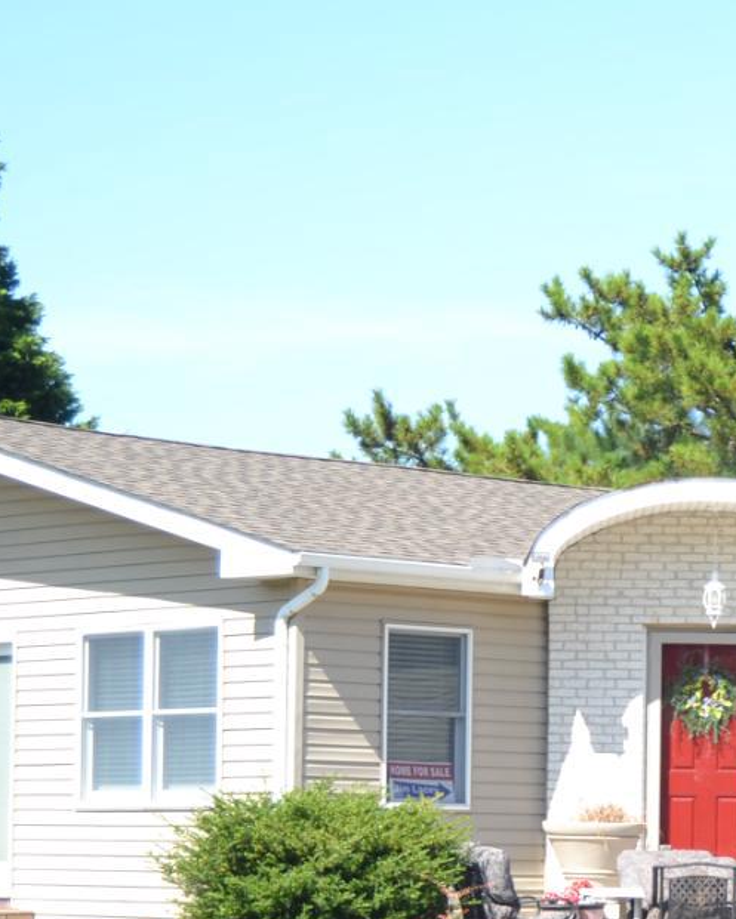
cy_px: 642
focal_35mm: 130
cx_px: 801
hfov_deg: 11.7
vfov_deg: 14.8
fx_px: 3539
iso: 100
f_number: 9
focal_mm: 28
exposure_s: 1/320
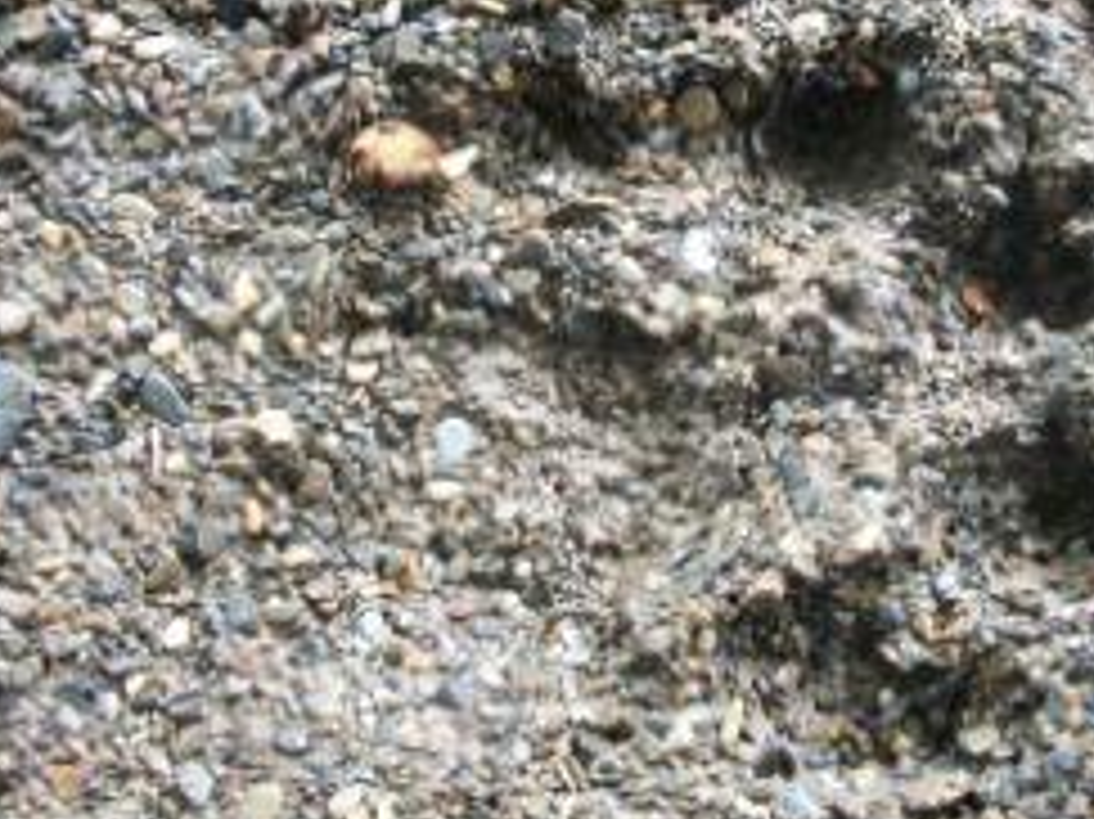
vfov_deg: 24.6
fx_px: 1864
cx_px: 761
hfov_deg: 32.3
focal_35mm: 59
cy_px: 225
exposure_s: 1/40
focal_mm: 5.7
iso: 160
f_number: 2.9
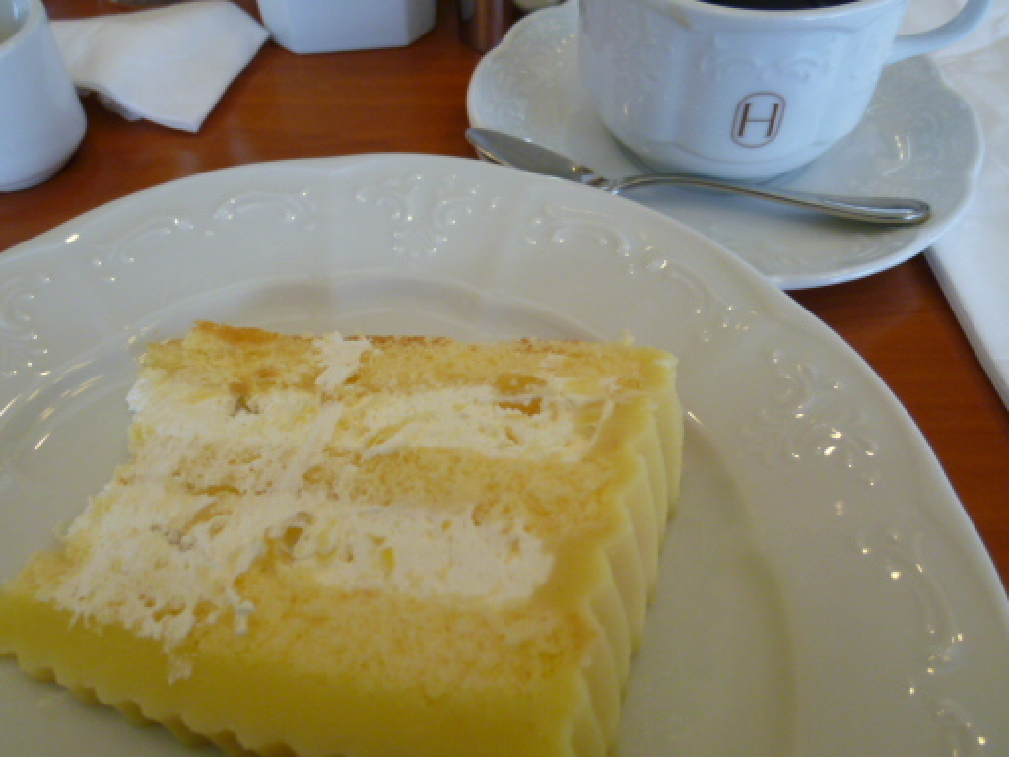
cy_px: 331
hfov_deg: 59.9
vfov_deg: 46.7
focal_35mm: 30
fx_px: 874
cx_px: 485
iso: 160
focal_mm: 4.3
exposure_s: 1/60
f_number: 2.2
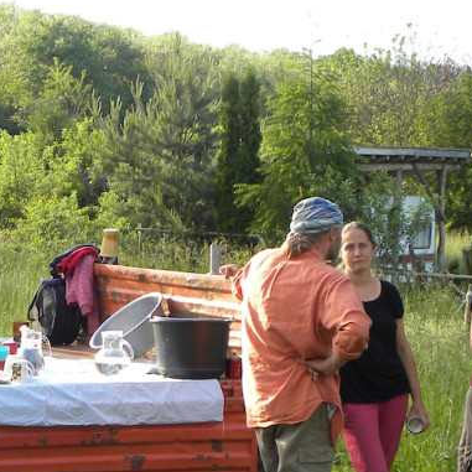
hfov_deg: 16.4
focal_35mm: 103
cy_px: 384
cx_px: -56
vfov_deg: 16.8
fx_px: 1589
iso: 64
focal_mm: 6.6
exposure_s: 1/126
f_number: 3.5
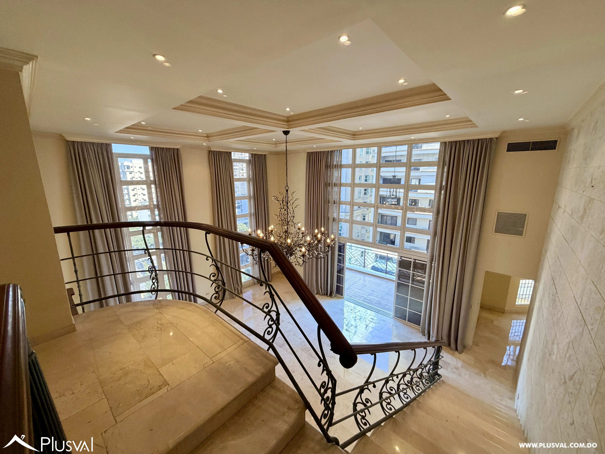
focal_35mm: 14
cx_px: 302
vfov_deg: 85.7
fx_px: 245
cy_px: 227
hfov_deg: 102.1
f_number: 2.2
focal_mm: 2.22
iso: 250
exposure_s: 1/120
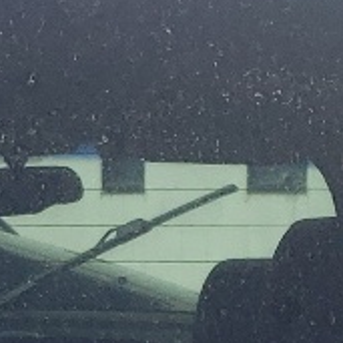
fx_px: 2410
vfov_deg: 7.7
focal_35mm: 215
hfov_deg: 8.1
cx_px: 54
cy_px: 772
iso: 50
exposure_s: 1/2000
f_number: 1.5
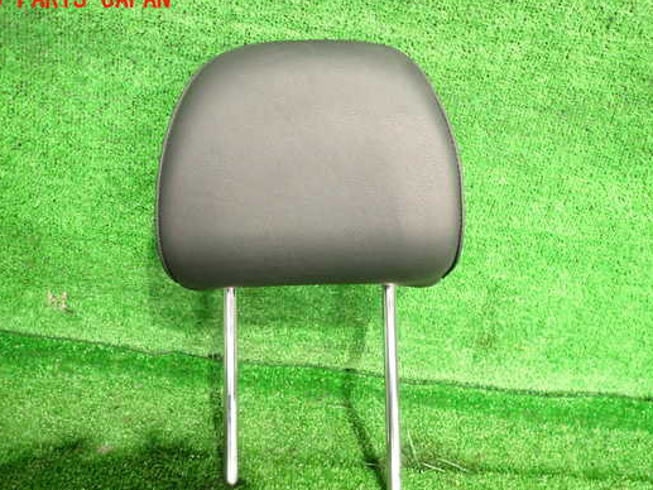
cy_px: 268
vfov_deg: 48.2
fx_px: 547
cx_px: 320
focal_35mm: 29
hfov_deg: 61.6
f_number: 2
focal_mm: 4.5
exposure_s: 1/30
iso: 640
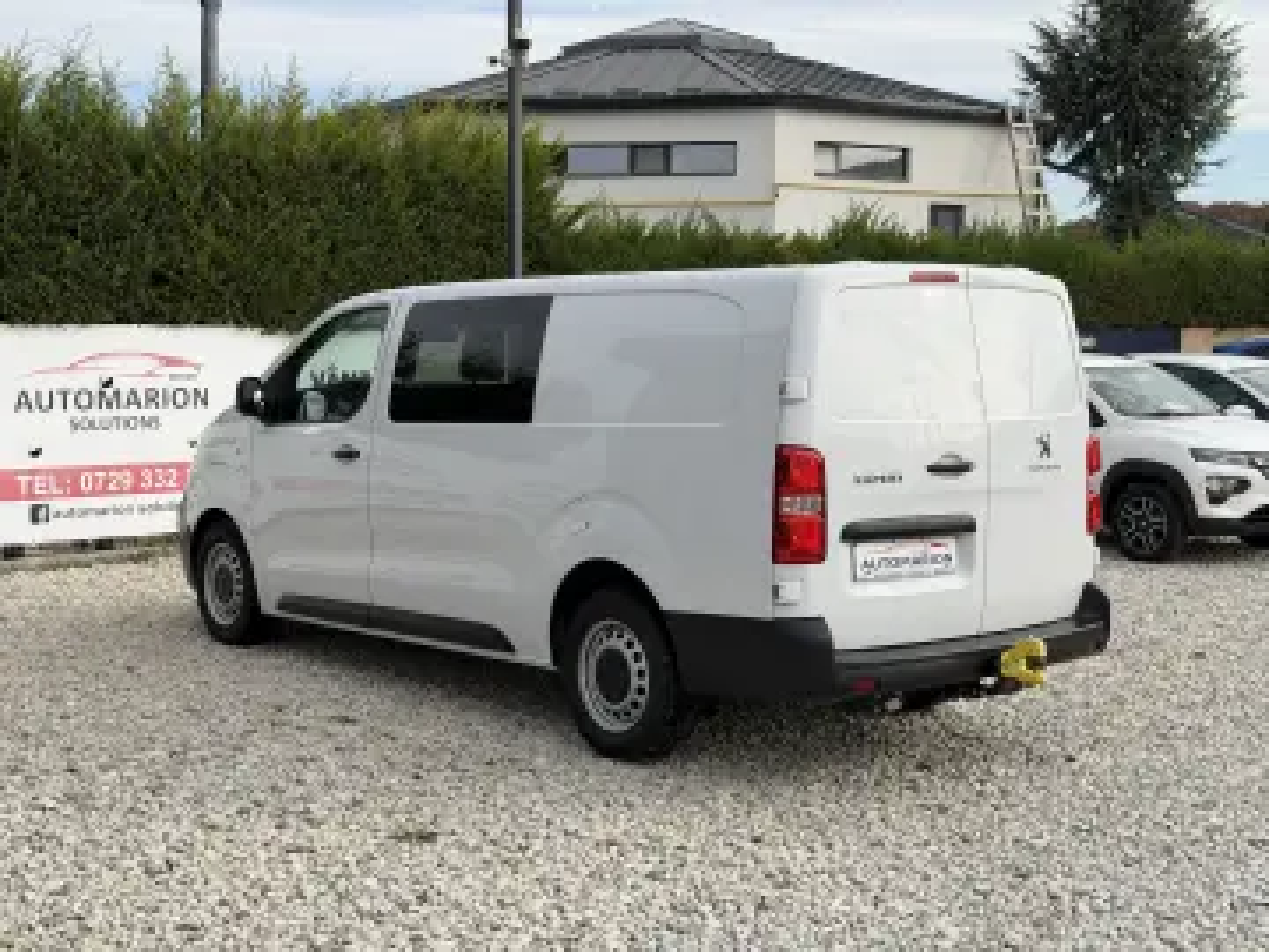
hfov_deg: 39.7
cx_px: 634
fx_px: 1760
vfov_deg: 30.3
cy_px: 476
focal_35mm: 48
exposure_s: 1/3891
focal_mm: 6.76
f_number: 1.78
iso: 64
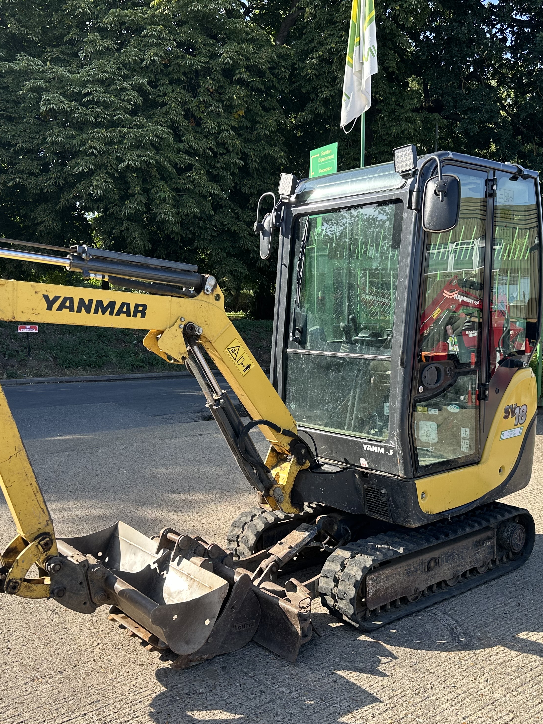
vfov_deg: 55.3
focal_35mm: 33
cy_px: 373
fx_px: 690
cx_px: 267
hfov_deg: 42.9
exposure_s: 1/1019
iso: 80
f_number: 1.78
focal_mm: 6.86
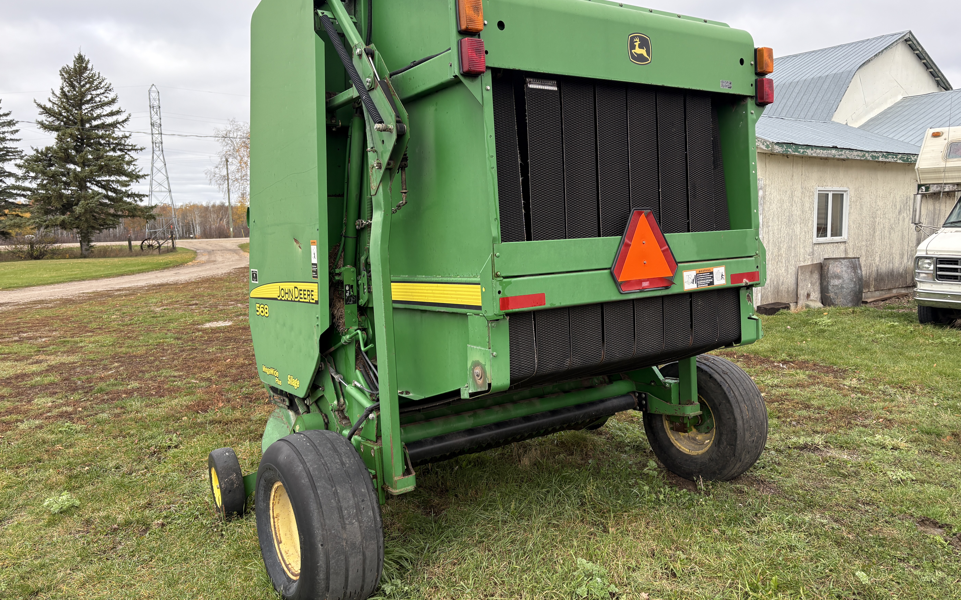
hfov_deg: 66.5
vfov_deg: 44.5
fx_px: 733
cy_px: 292
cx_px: 481
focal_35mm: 28
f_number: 1.6
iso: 50
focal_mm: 5.96
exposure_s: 1/716
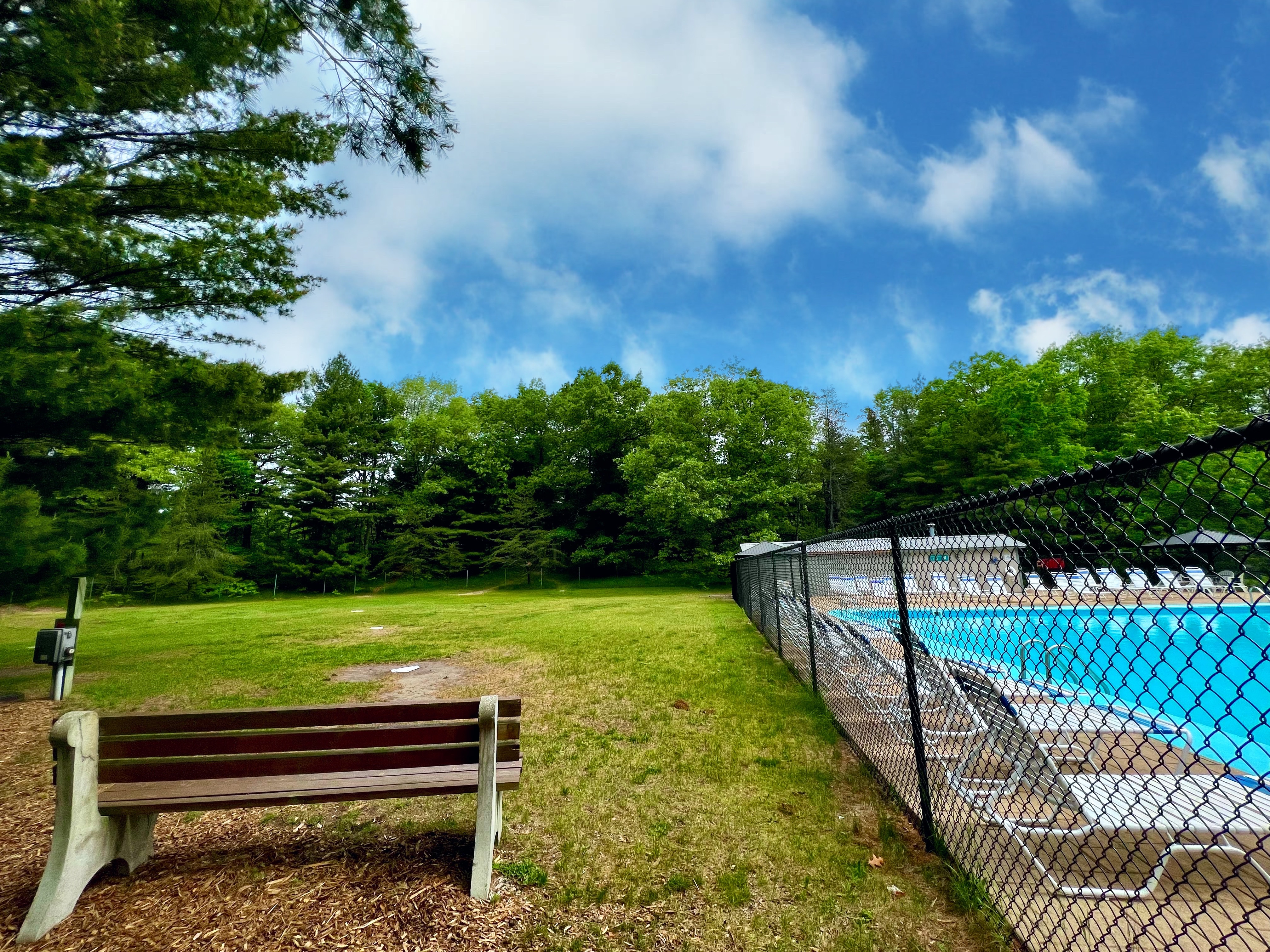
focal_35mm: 13
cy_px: 476
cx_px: 635
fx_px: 477
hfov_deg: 106.2
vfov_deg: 89.9
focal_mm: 1.57
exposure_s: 1/3774
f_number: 1.8
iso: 32
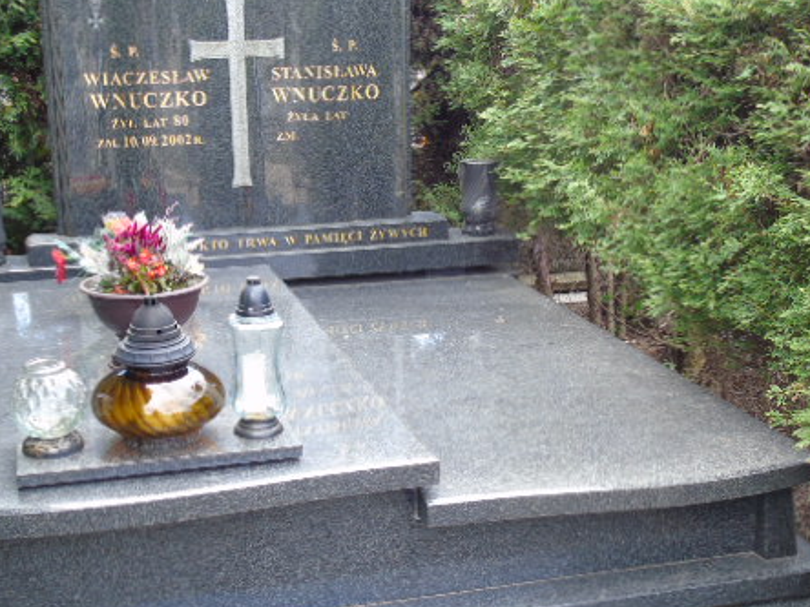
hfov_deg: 38.9
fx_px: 1147
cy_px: 324
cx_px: 363
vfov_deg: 29.7
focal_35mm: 49
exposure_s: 1/40
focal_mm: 6.1
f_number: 3.8
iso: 80
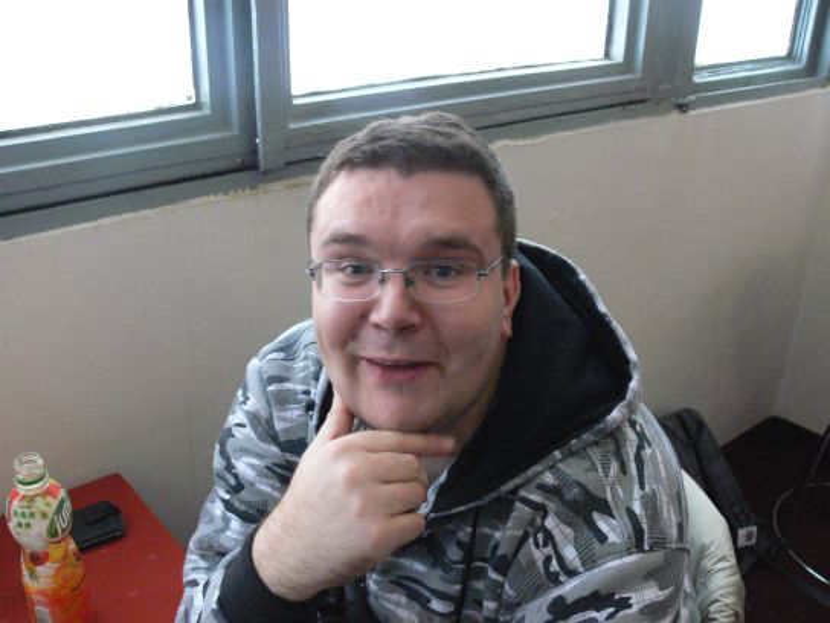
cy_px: 312
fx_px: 839
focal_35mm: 35
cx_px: 415
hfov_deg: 52.6
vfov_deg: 40.7
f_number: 2.8
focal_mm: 7.4
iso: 400
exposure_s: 1/30
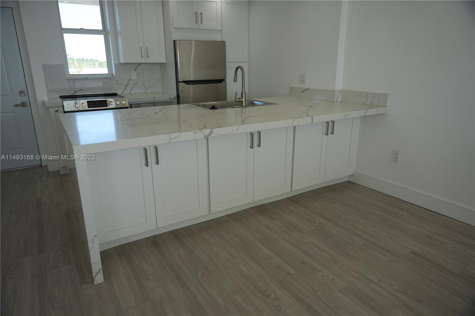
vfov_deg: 53.1
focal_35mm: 24
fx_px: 317
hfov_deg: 73.8
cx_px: 238
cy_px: 158
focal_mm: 24
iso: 100
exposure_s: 1/160
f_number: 4
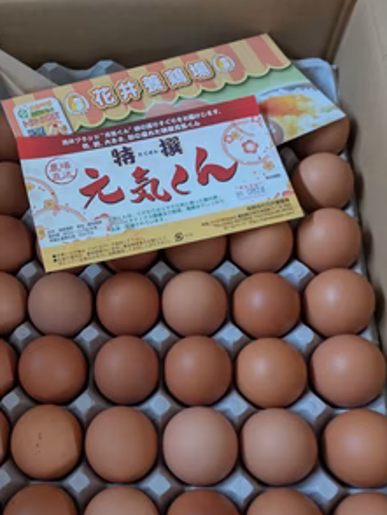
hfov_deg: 41.3
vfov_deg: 53.8
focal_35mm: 34
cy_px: 282
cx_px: 126
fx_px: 506
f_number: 1.89
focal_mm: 5.43
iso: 1090
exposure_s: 1/24
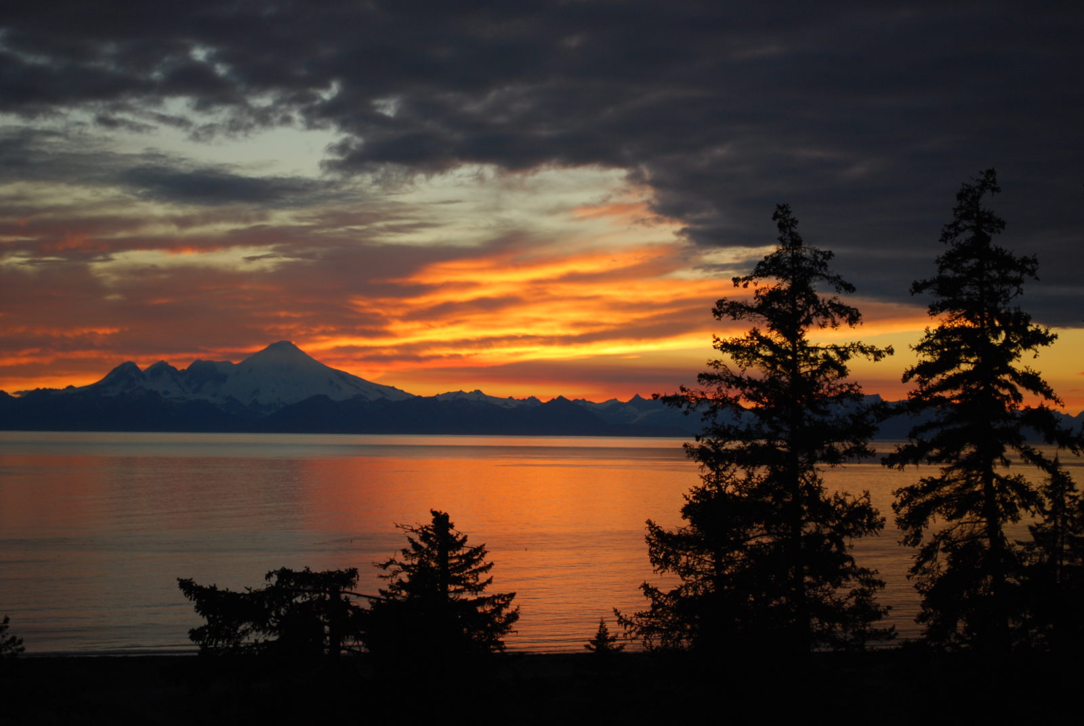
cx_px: 542
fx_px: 2487
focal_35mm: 82
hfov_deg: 24.6
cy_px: 363
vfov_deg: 16.6
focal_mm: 55
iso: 200
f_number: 5.6
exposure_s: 1/125
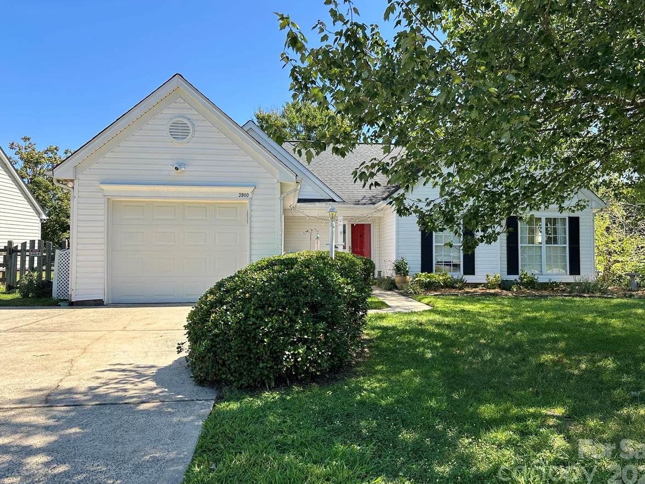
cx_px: 342
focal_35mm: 26
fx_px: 484
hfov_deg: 67.3
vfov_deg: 53.0
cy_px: 241
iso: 80
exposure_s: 1/1880
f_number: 1.78
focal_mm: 6.86
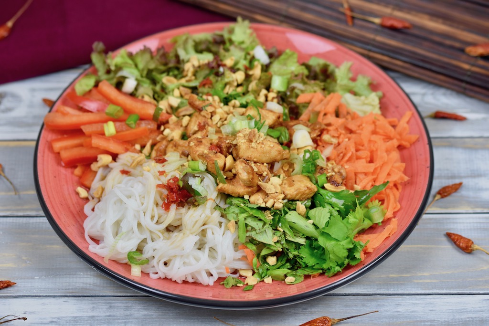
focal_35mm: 158
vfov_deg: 8.7
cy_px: 163
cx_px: 244
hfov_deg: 13.0
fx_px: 2140
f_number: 4.5
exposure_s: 1/80
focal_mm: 105
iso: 400
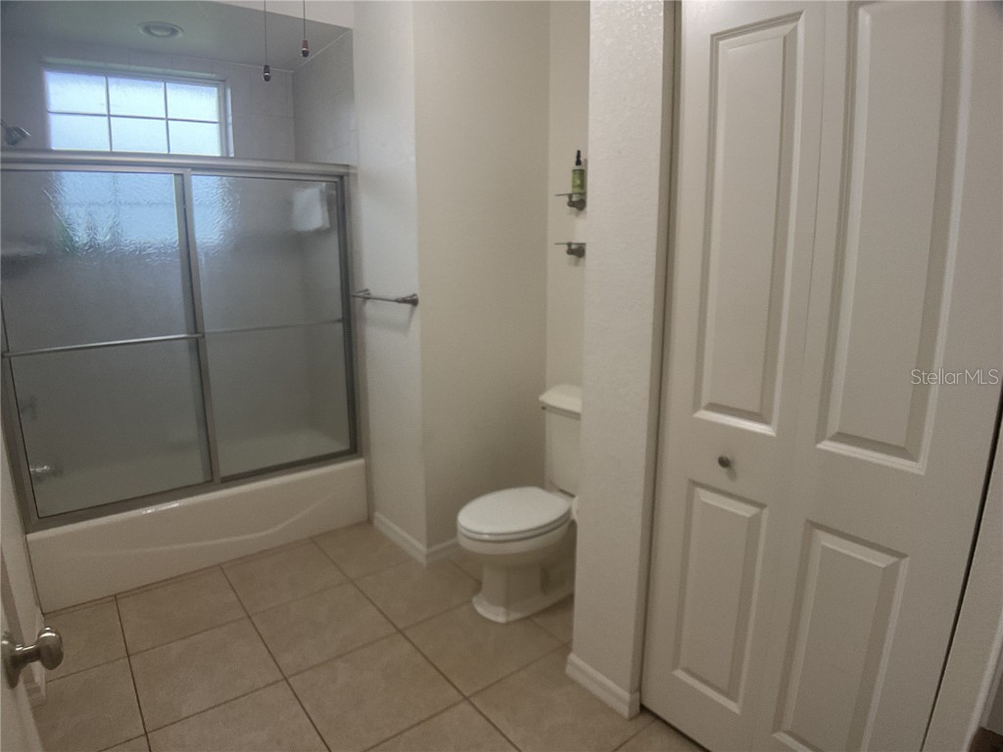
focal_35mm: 29
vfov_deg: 48.2
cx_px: 502
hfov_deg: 61.7
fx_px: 840
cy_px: 376
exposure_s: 1/120
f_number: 1.8
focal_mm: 3
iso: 64
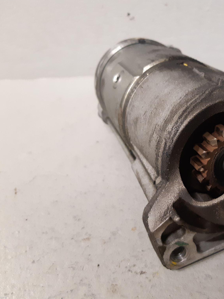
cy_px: 148
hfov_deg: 38.8
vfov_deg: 52.6
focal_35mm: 35
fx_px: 302
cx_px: 187
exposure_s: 1/50
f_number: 1.7
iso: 320
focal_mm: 3.93
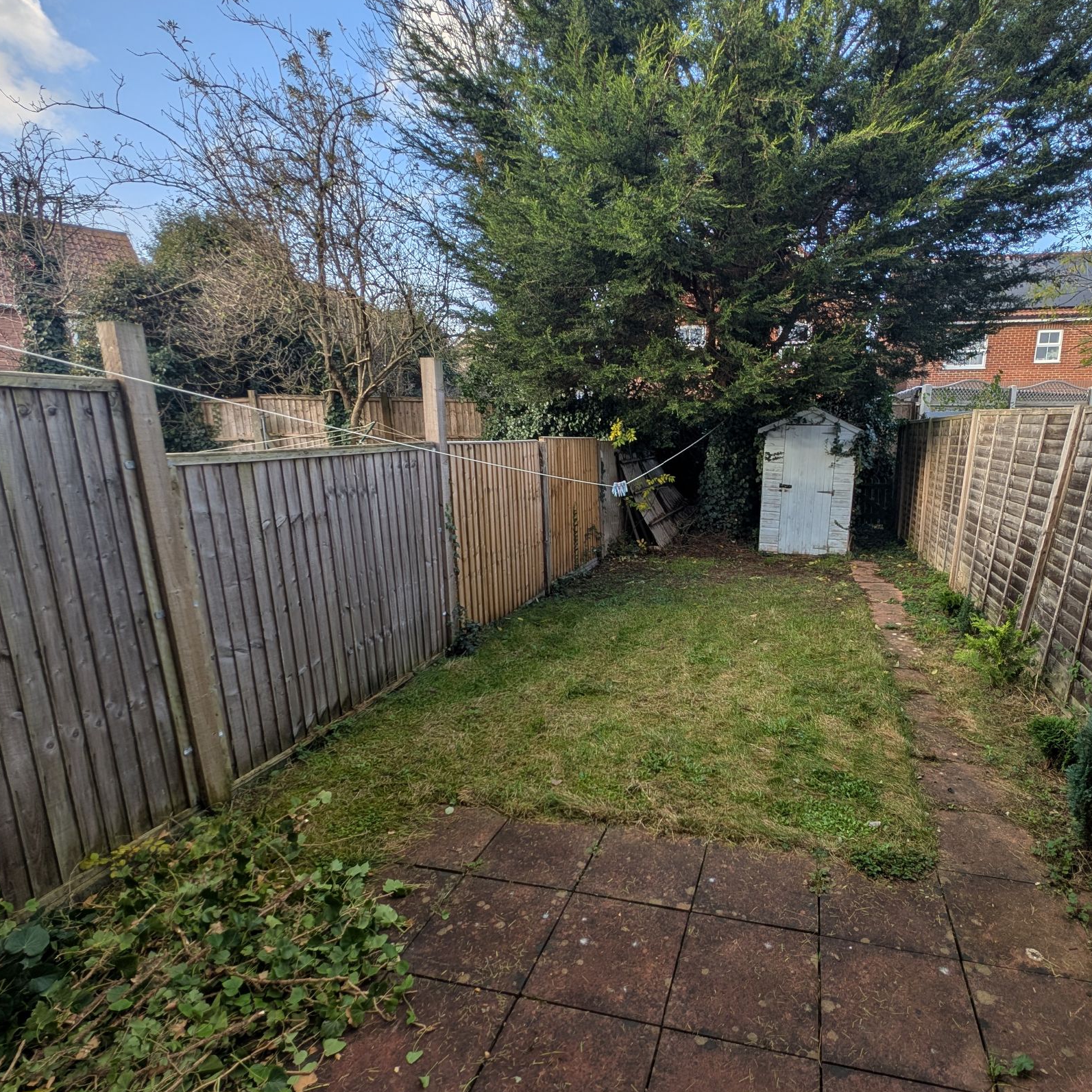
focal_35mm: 16
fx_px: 571
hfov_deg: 86.2
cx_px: 661
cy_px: 578
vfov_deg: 87.3
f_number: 1.95
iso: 33
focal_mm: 2.23
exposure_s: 1/552
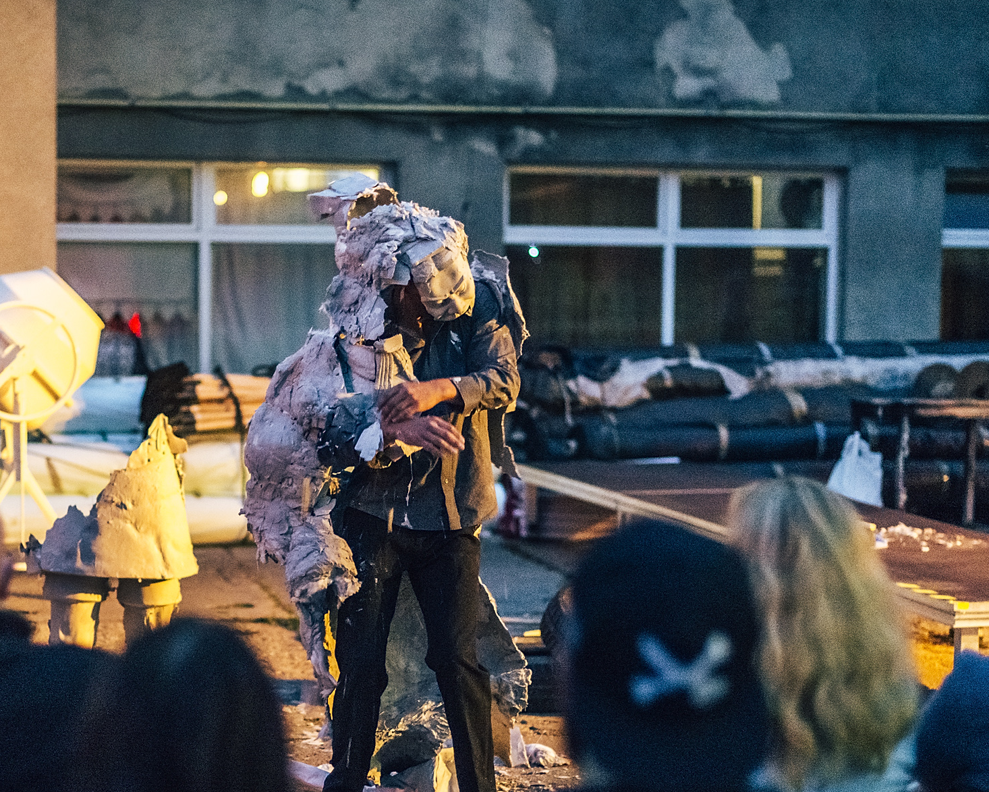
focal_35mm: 80
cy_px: 501
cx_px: 264
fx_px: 2342
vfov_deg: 19.1
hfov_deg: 23.6
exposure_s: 1/45
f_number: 1.7
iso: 2500
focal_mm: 50
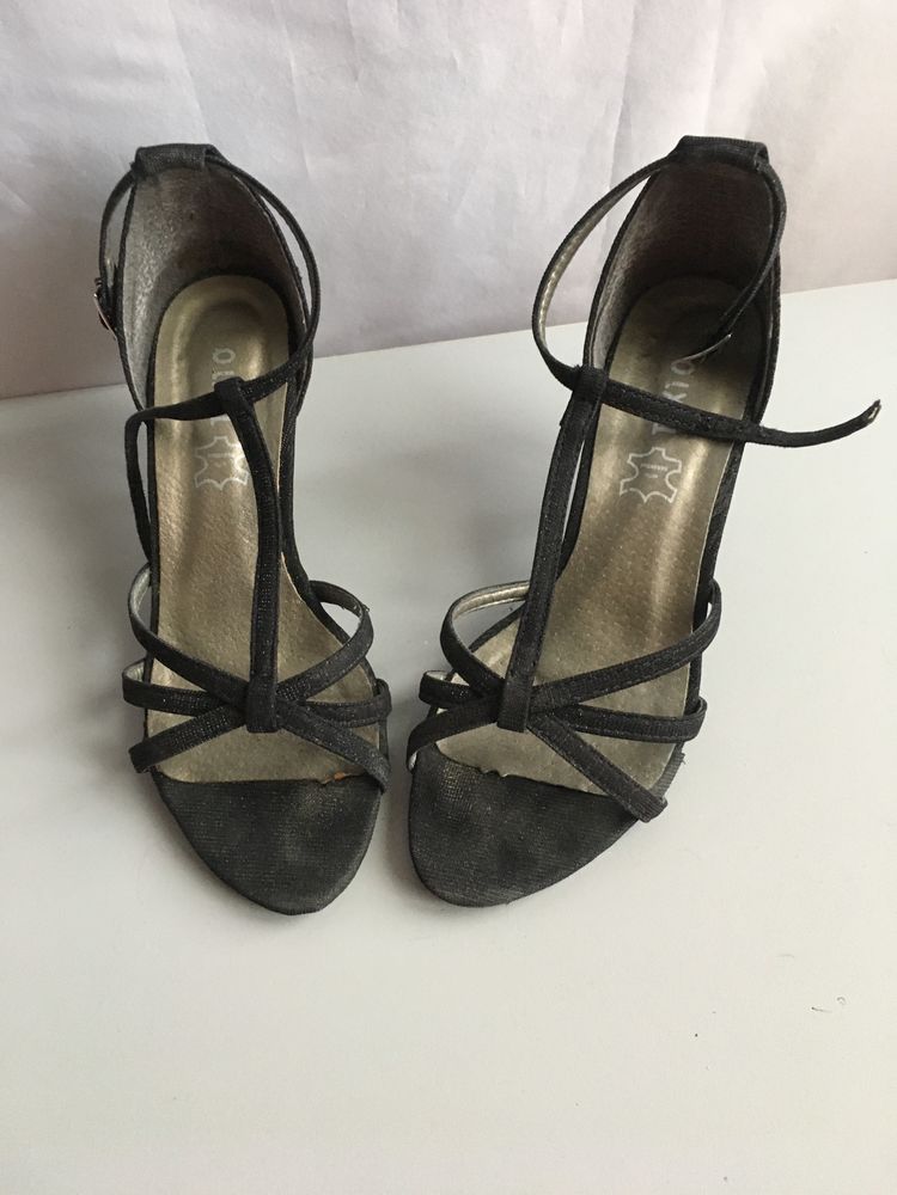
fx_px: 1002
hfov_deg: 48.2
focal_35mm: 29
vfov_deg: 61.7
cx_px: 448
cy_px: 598
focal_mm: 4.15
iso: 250
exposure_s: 1/33
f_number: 2.2
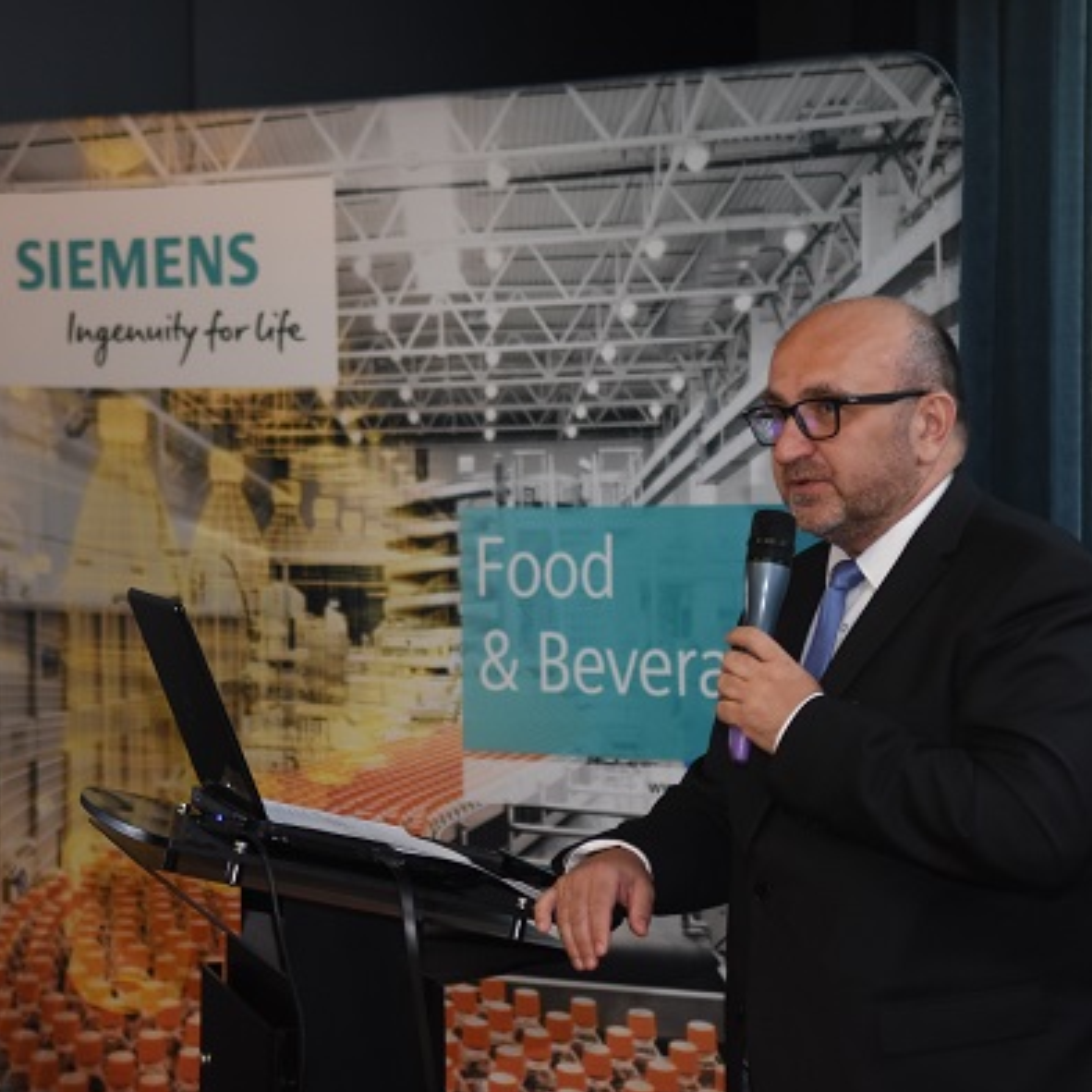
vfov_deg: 16.3
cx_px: 563
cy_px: 549
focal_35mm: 107
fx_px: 3806
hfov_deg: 16.3
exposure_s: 1/60
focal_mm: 55
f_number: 2.8
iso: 800
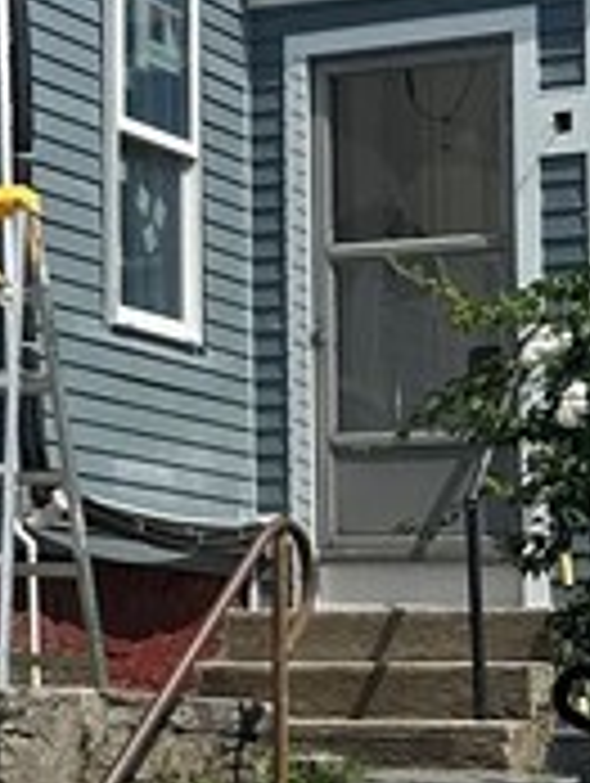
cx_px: -667
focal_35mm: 141
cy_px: 297
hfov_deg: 9.7
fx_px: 3196
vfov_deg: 14.0
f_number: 1.78
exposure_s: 1/5263
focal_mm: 6.86
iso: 80
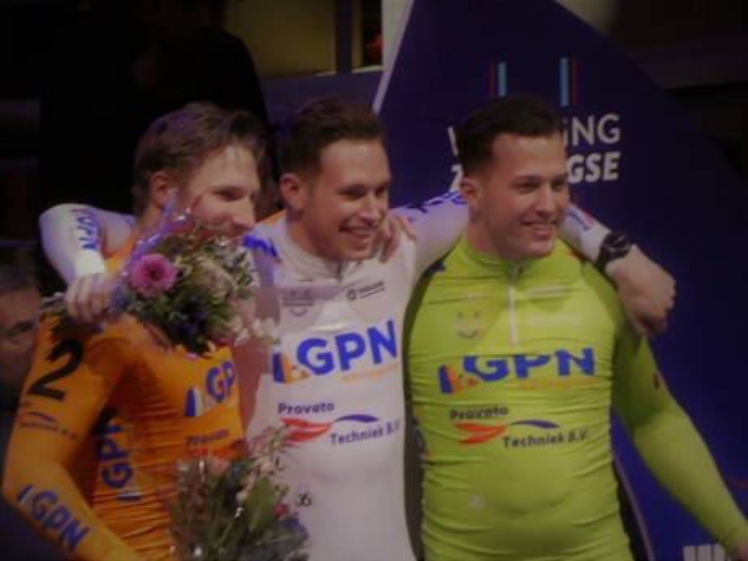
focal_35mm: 1200
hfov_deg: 1.7
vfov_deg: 1.2
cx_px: 374
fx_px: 25930
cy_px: 280
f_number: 5.9
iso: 1600
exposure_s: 1/40
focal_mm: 215
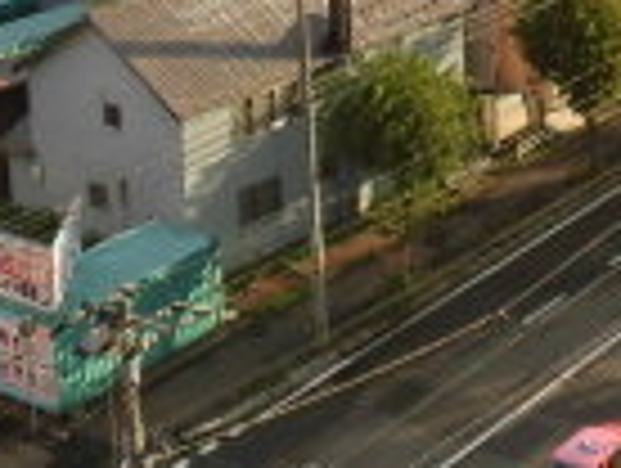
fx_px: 1995
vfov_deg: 11.7
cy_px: -518
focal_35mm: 111
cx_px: 729
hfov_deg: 17.0
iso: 100
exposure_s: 1/400
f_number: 3.1
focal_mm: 4.3
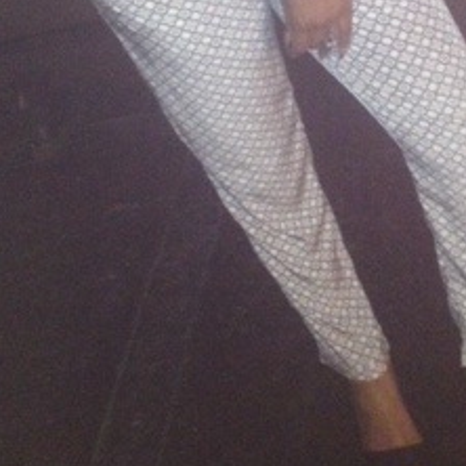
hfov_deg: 19.5
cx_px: 267
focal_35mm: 89
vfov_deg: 18.9
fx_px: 1356
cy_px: -15
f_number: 2.4
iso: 400
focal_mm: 4.28
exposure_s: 1/16
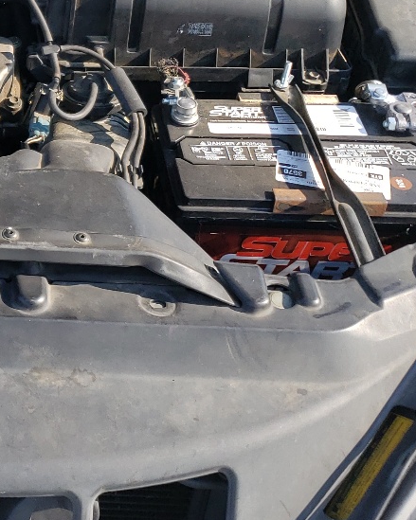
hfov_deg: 18.8
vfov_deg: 25.5
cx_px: -168
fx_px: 1139
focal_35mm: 74
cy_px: 152
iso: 50
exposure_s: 1/1111
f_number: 1.5
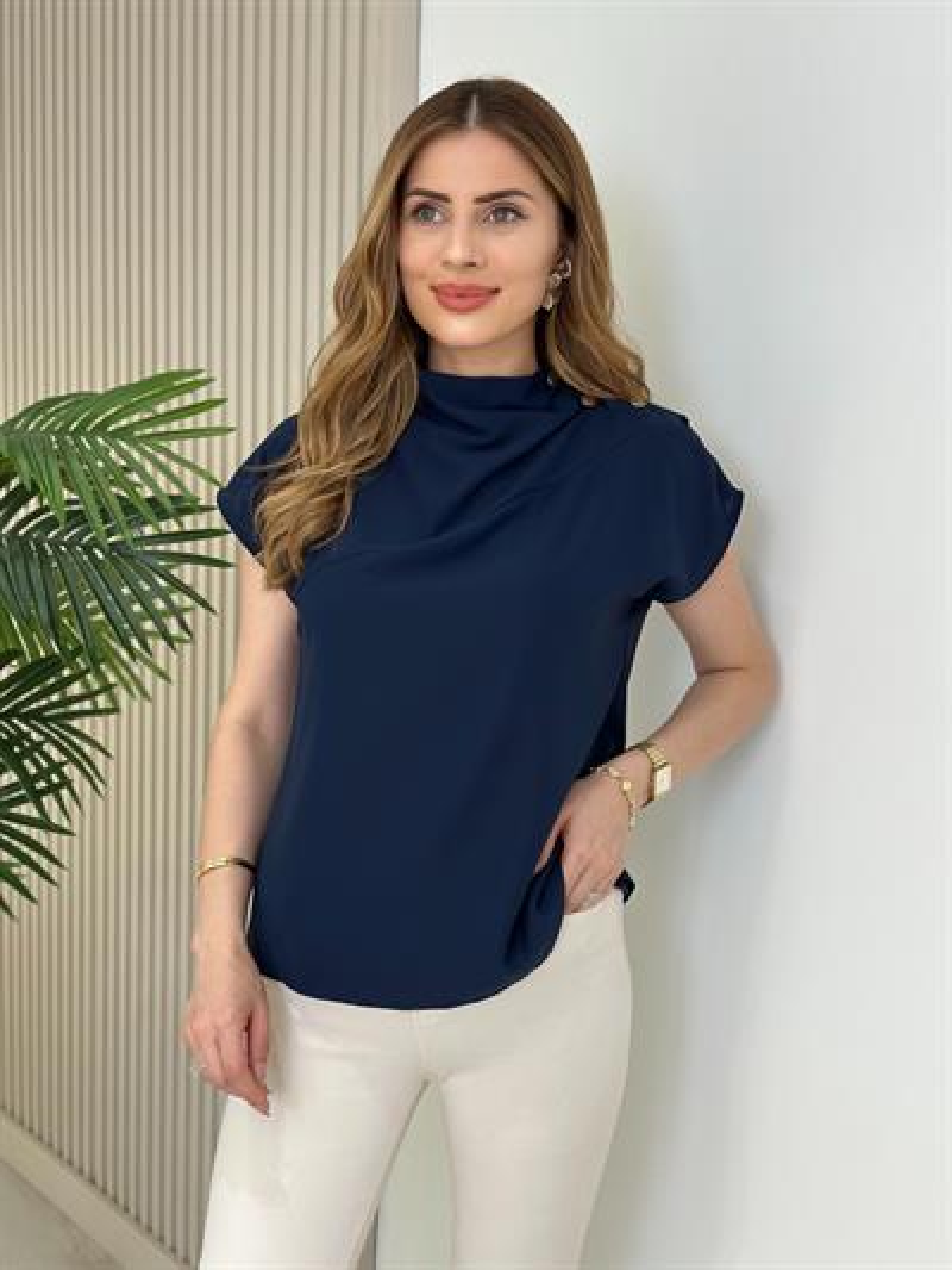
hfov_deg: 30.3
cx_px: 476
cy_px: 635
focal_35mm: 48
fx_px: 1759
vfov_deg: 39.6
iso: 64
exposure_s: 1/130
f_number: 1.78
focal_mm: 6.86
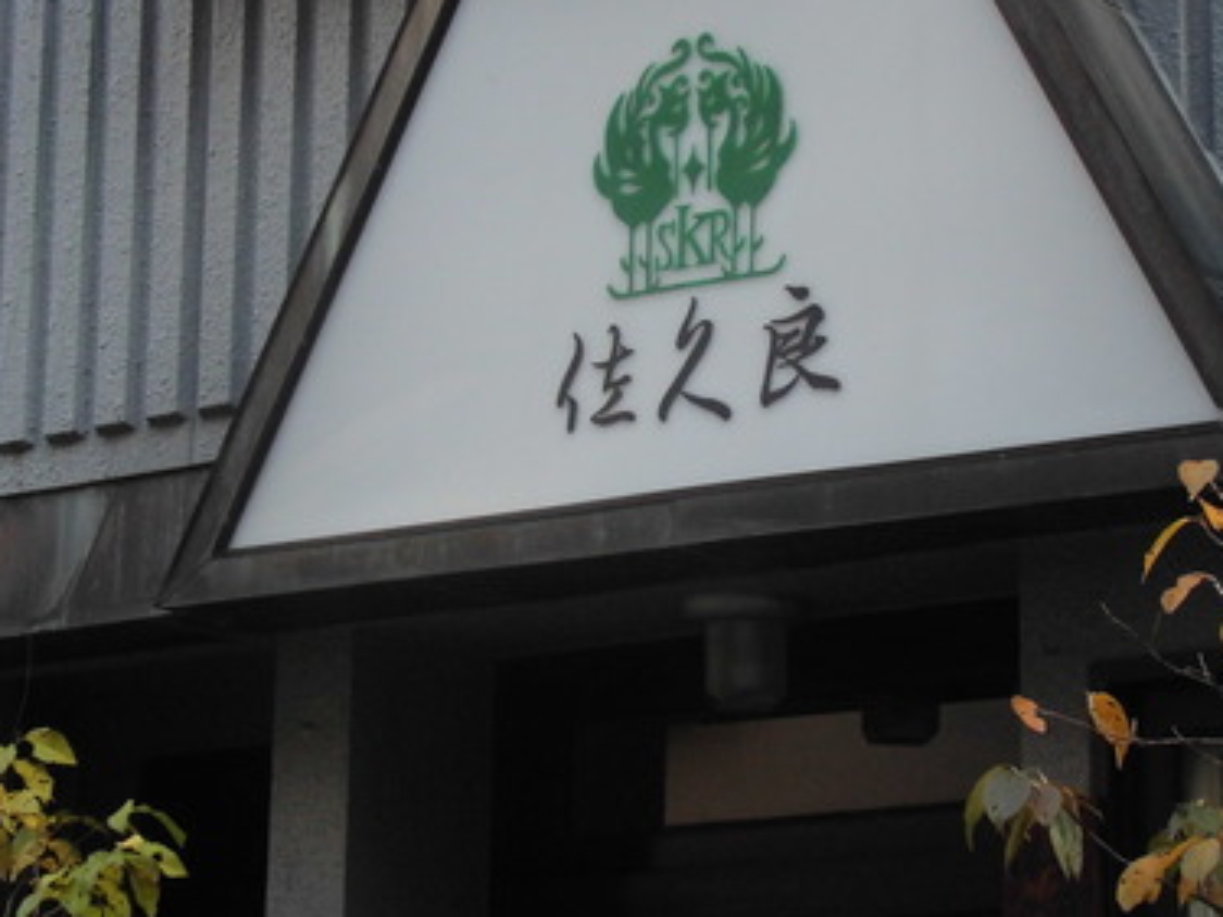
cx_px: 721
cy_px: 388
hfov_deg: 19.6
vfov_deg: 14.8
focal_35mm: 100
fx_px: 3532
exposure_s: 1/125
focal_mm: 11.9
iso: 250
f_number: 4.4
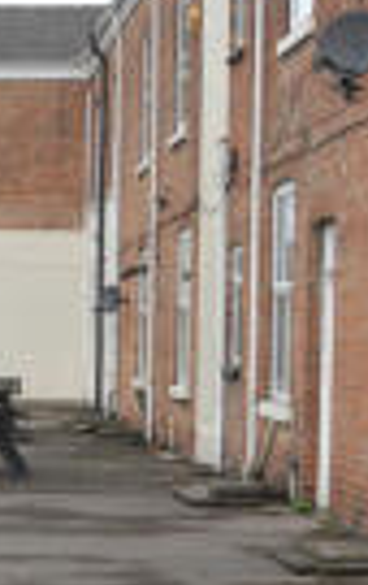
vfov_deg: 18.3
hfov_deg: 11.1
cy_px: 448
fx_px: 1800
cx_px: -216
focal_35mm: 113
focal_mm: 21
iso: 200
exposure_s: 1/200
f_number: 8
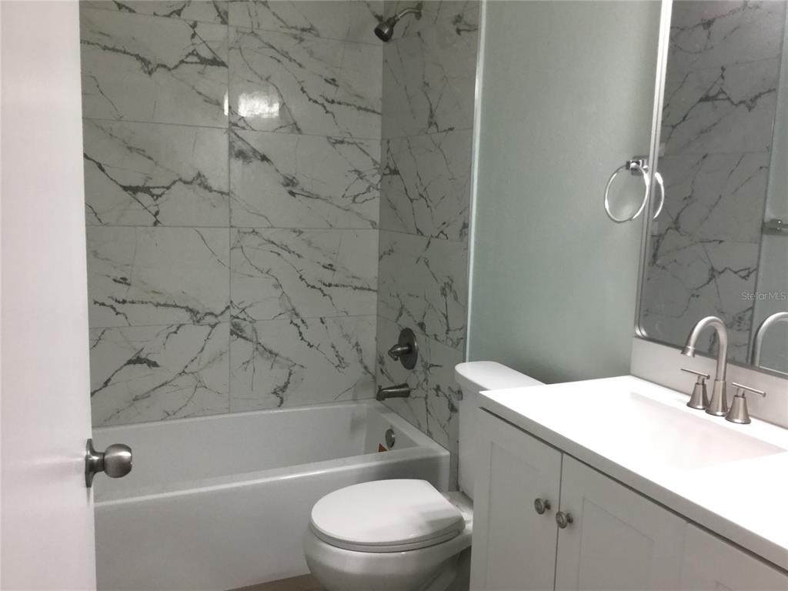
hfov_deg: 58.4
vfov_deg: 45.4
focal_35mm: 31
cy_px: 296
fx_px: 706
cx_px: 394
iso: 25
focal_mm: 3.3
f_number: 2.4
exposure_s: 1/40
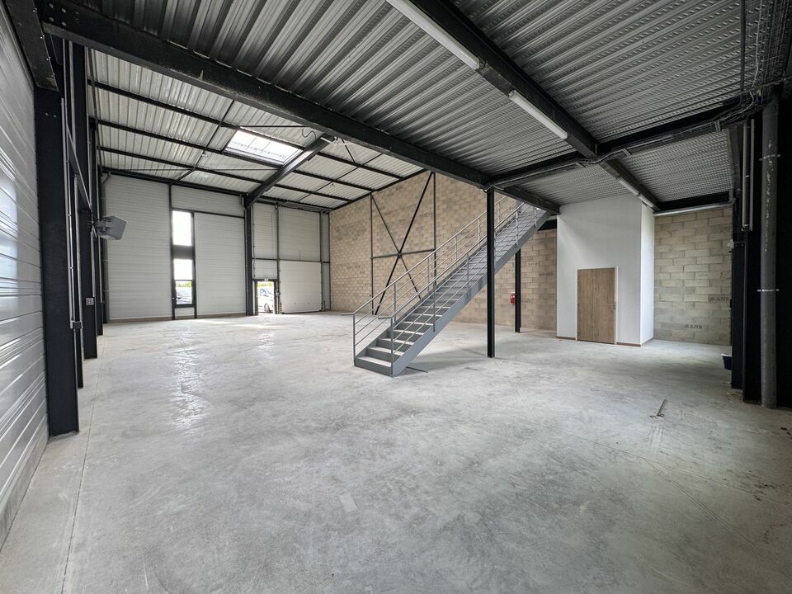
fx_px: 320
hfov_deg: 102.1
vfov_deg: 85.7
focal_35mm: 14
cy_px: 297
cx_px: 396
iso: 80
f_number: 2.2
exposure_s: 1/99
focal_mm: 2.22
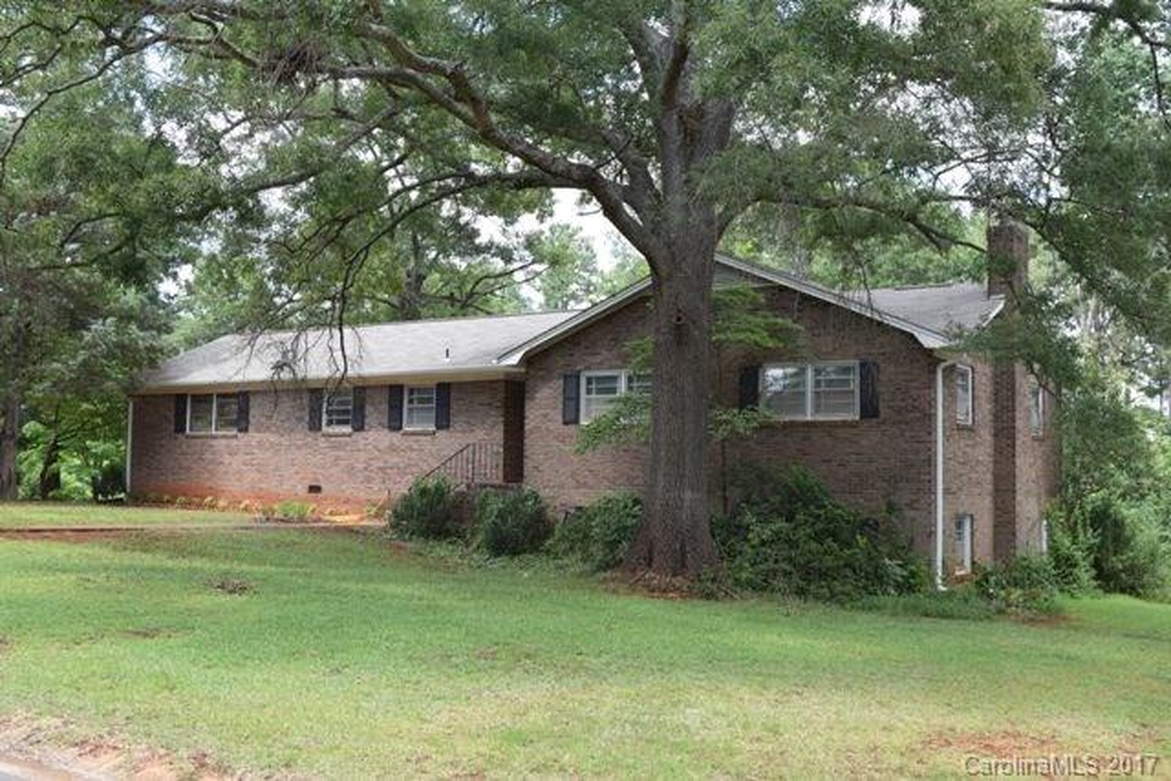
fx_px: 1366
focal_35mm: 42
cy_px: 390
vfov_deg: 31.9
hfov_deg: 46.4
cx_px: 586
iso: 400
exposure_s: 1/250
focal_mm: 28
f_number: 8
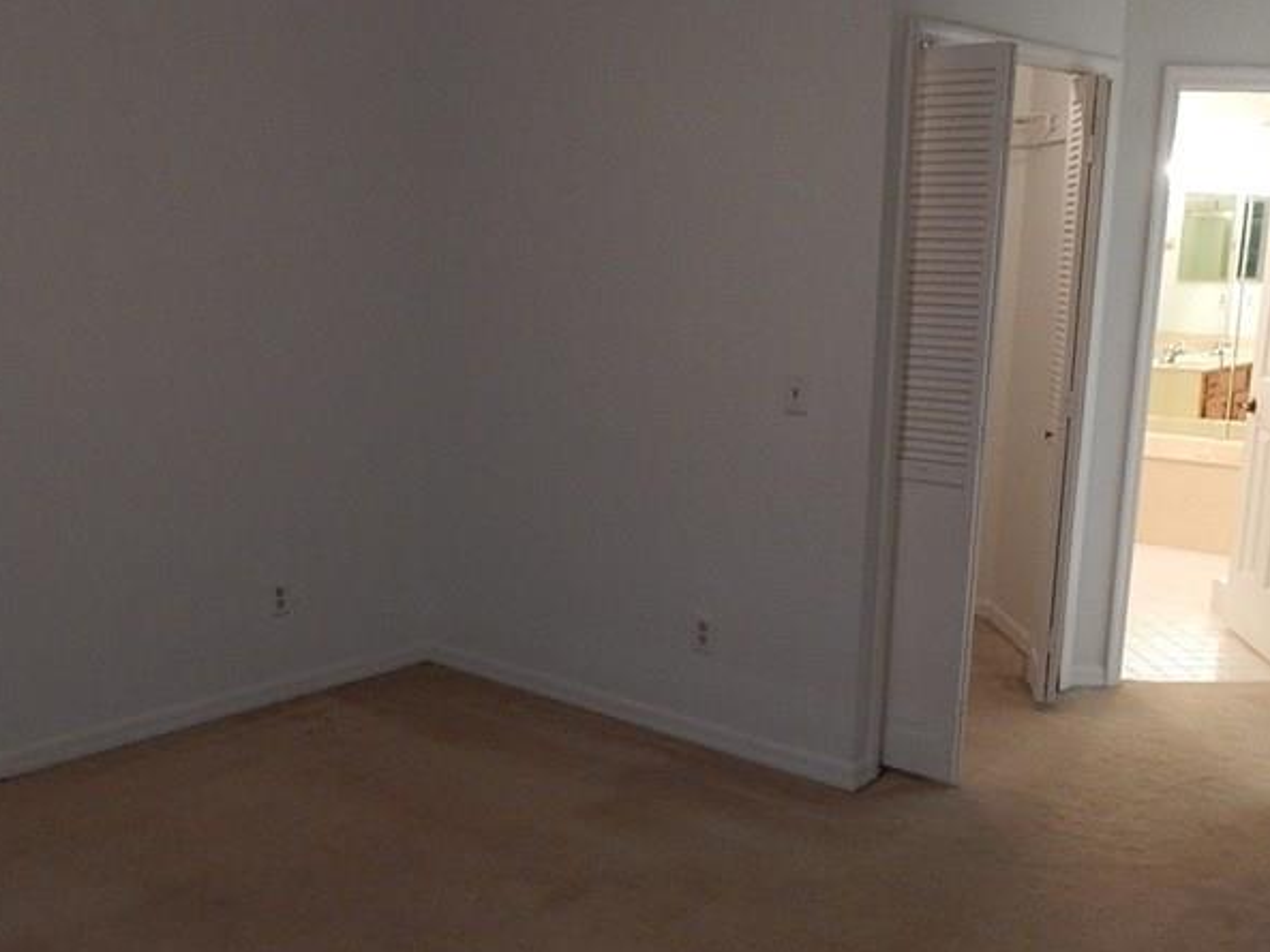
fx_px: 1394
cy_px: 580
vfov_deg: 37.6
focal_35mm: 38
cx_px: 602
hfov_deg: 48.9
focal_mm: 4
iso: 400
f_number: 3
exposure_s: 1/30
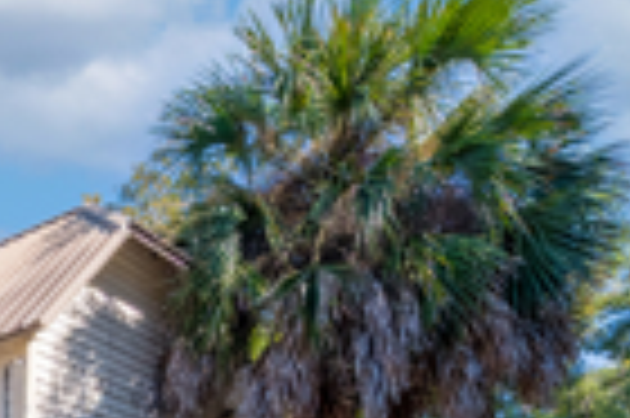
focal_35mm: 45
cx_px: -200
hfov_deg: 32.3
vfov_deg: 23.4
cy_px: 638
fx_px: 787
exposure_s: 1/2000
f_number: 9
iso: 400
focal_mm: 14
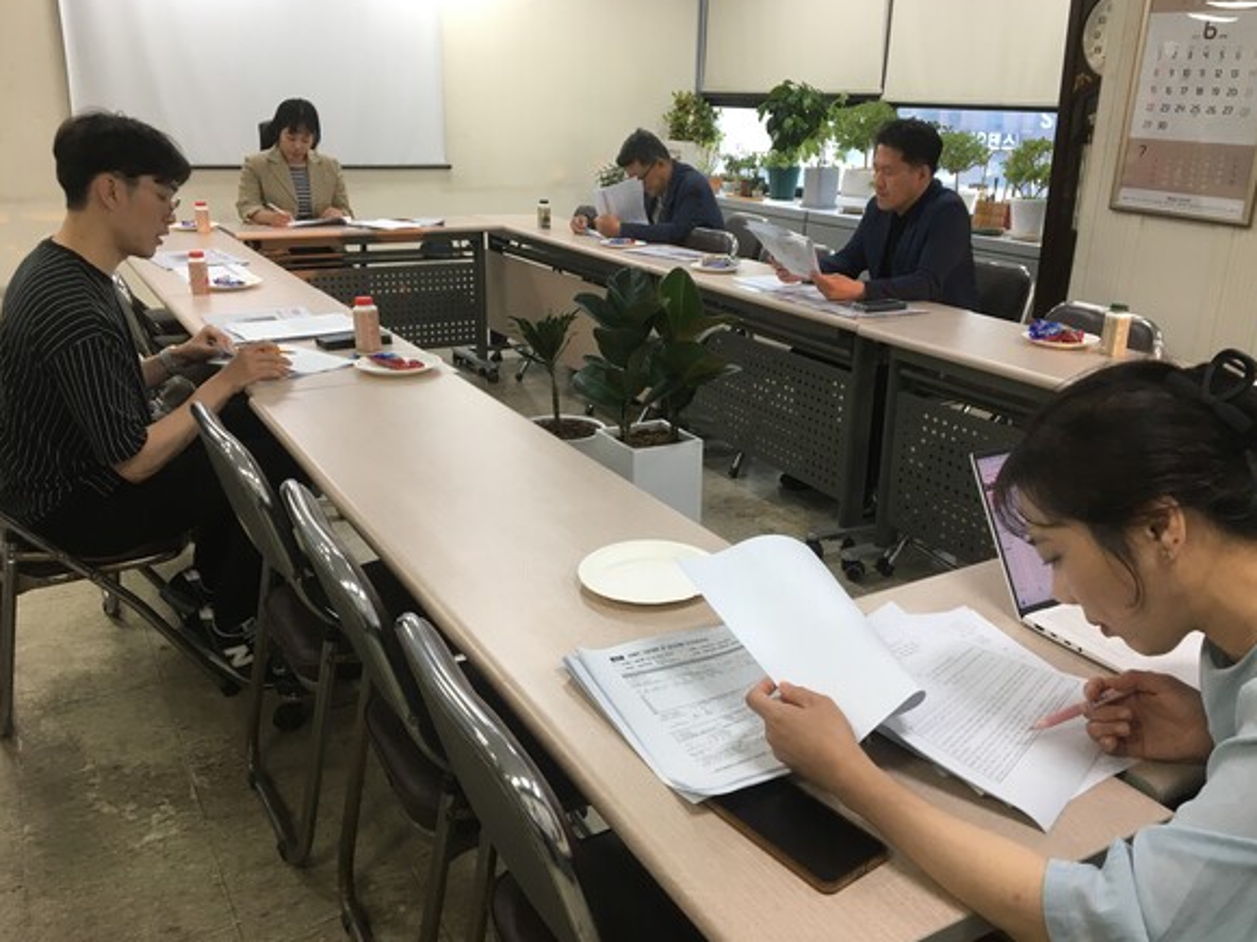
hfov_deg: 60.0
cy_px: 459
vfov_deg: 46.8
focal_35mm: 30
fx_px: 1089
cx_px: 646
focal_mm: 4.15
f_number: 2.2
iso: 50
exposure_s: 1/30
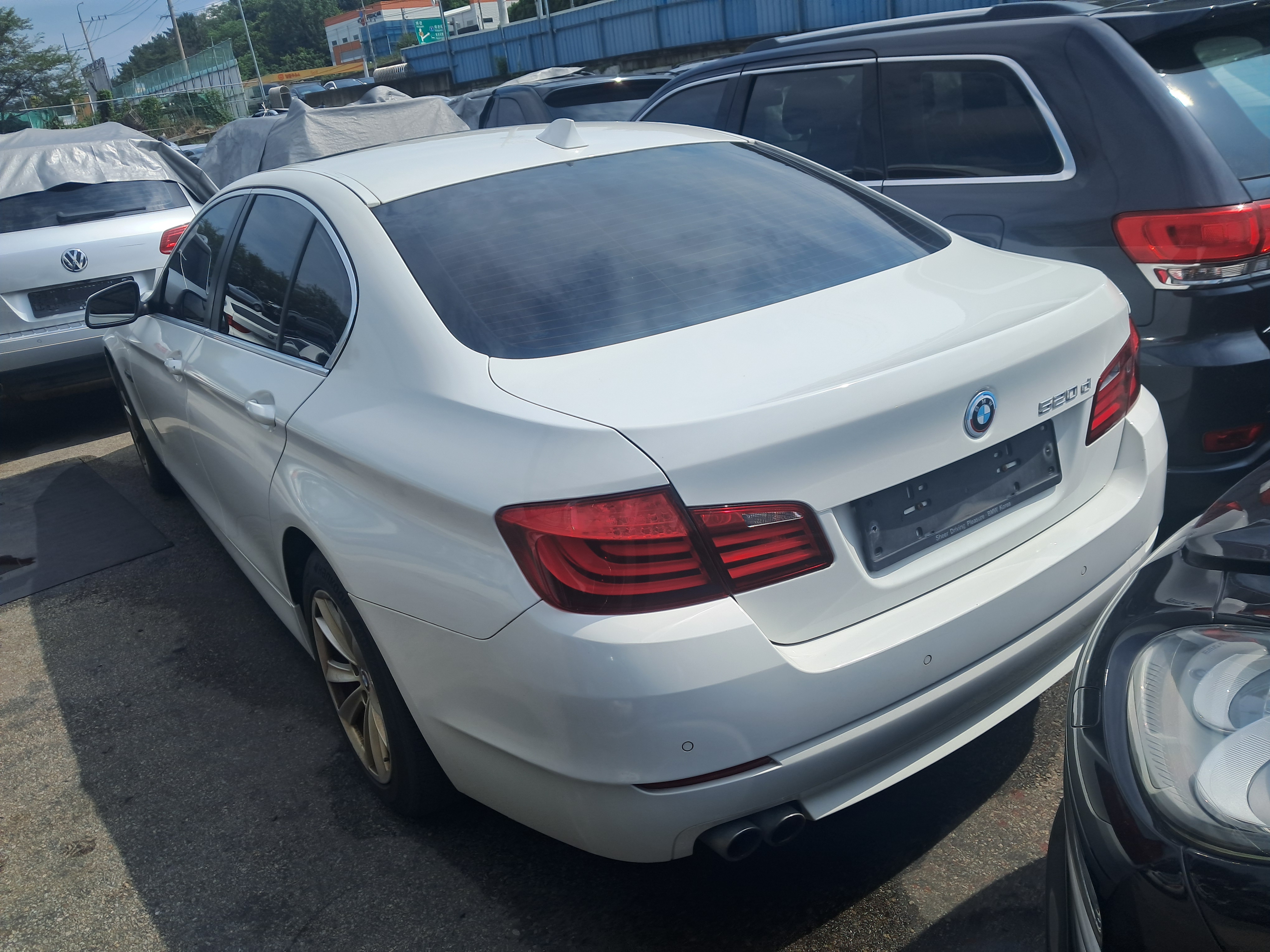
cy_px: 476
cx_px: 635
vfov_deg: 51.4
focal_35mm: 27
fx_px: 991
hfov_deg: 65.3
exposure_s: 1/1372
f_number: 1.8
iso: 50
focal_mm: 4
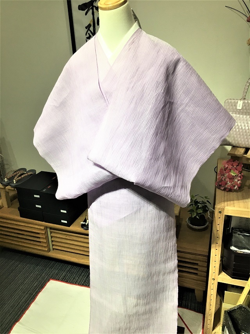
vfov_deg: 61.7
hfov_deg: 48.2
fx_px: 279
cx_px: 125
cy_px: 167
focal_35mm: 29
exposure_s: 1/30
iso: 25
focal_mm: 4.15
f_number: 2.2
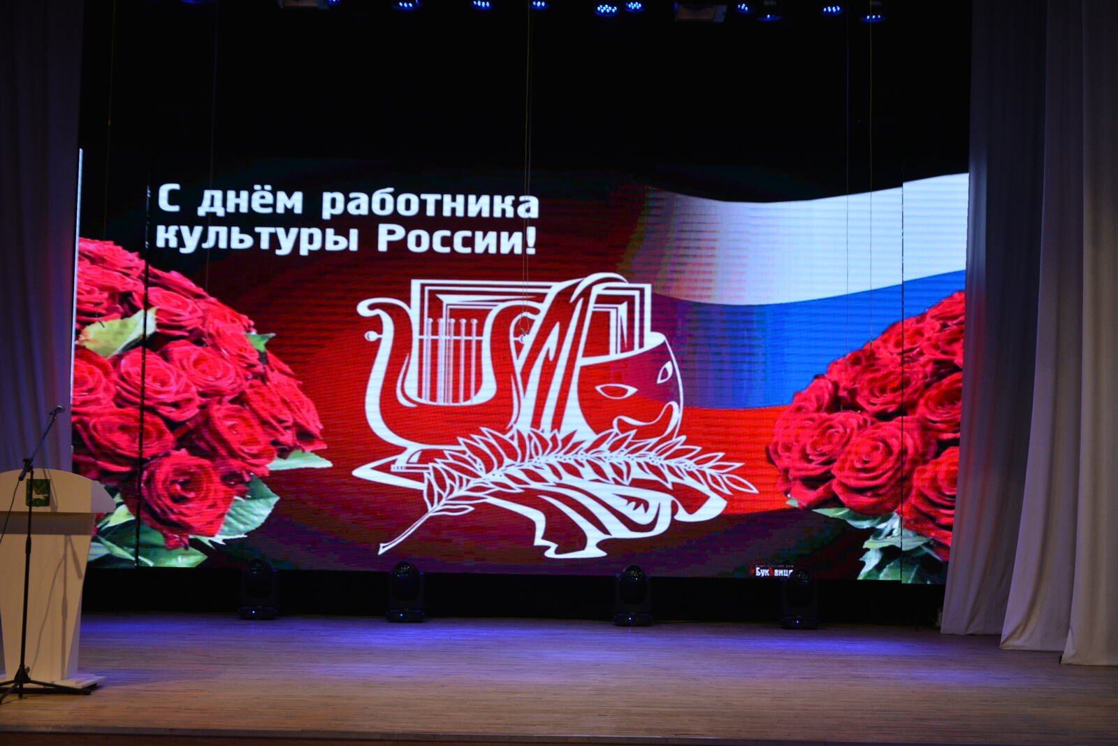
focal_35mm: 51
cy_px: 373
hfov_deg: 38.9
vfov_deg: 26.5
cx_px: 559
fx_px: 1584
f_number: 4.2
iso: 900
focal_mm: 34
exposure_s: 1/500
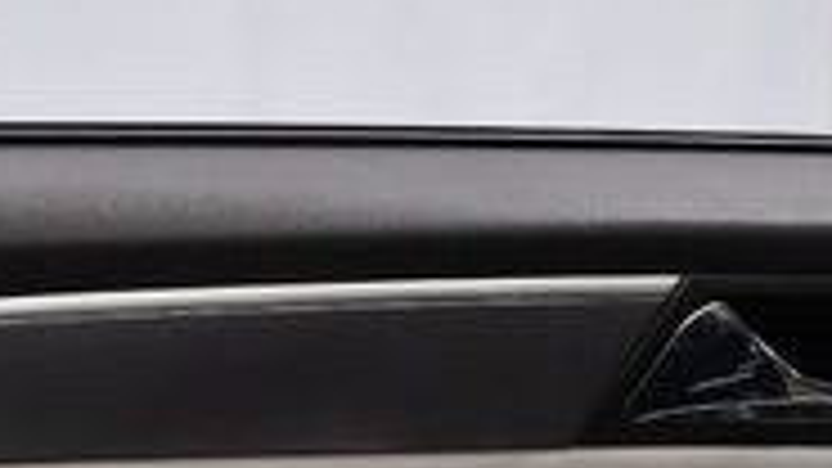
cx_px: 405
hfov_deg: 16.4
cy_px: 943
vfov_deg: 8.7
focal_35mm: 131
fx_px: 2890
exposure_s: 1/125
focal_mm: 18
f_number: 3.5
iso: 800
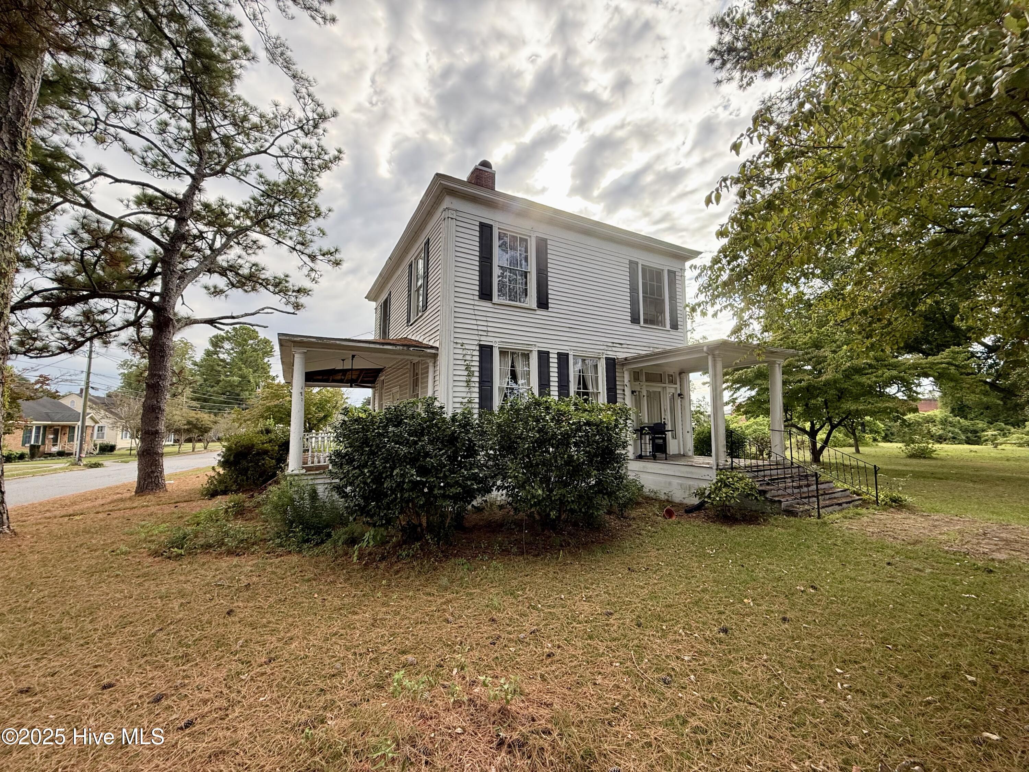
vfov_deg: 85.7
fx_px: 416
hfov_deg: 102.1
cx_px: 514
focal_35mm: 14
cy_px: 386
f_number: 2.2
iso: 64
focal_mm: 2.22
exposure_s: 1/386
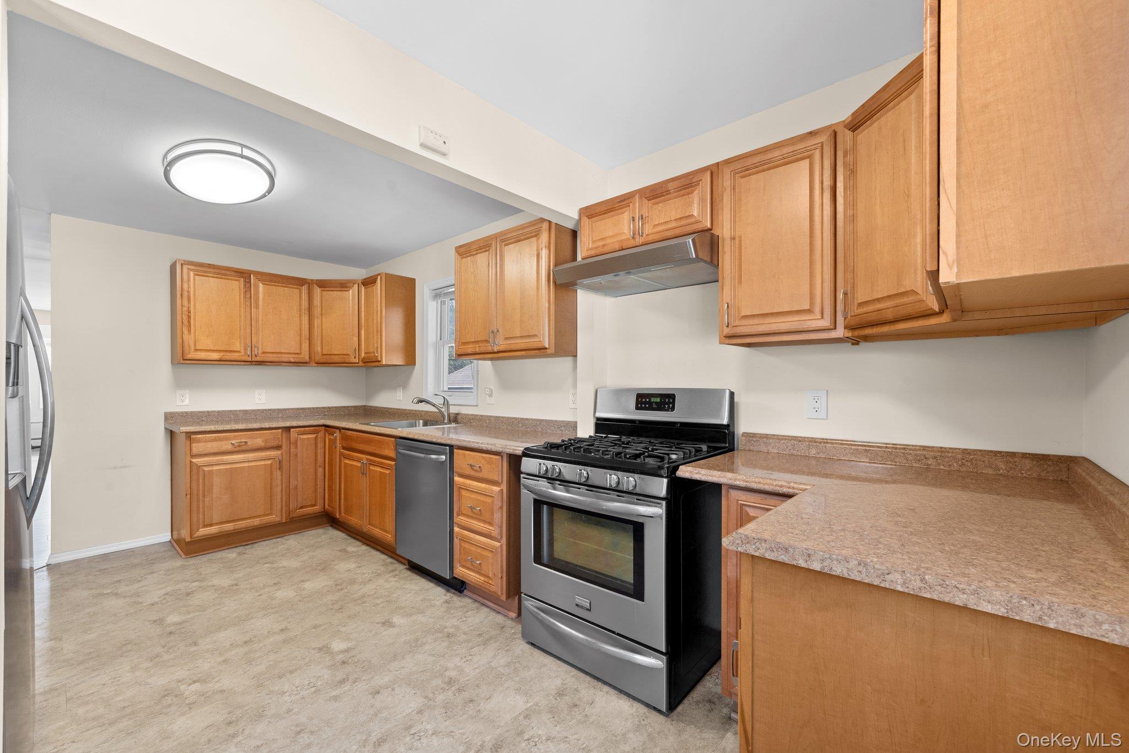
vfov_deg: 81.2
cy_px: 376
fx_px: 439
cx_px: 564
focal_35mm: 14
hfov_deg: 104.3
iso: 250
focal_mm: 14
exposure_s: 1/2
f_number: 10
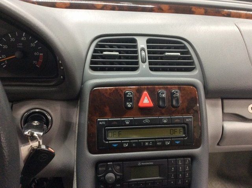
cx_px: 126
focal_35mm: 32
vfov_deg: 44.1
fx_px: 233
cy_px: 94
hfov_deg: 56.9
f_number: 2.4
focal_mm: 3.3
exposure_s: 1/24
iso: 200
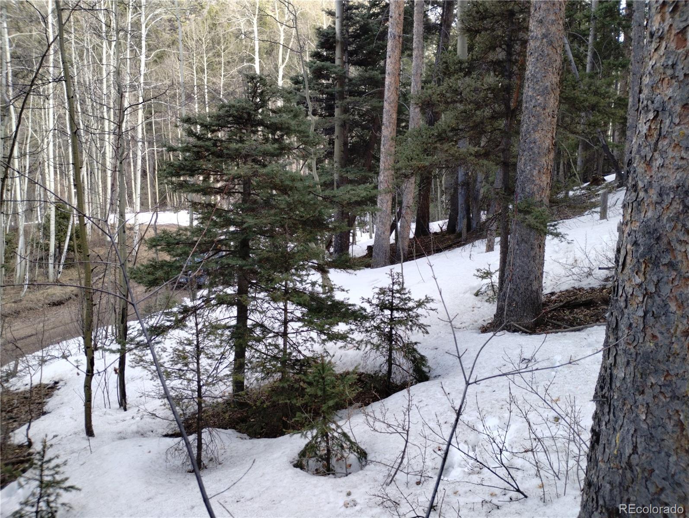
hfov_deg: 63.4
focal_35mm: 28
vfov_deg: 49.9
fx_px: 558
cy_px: 259
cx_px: 344
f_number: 1.8
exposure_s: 1/120
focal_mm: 4.27
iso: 150
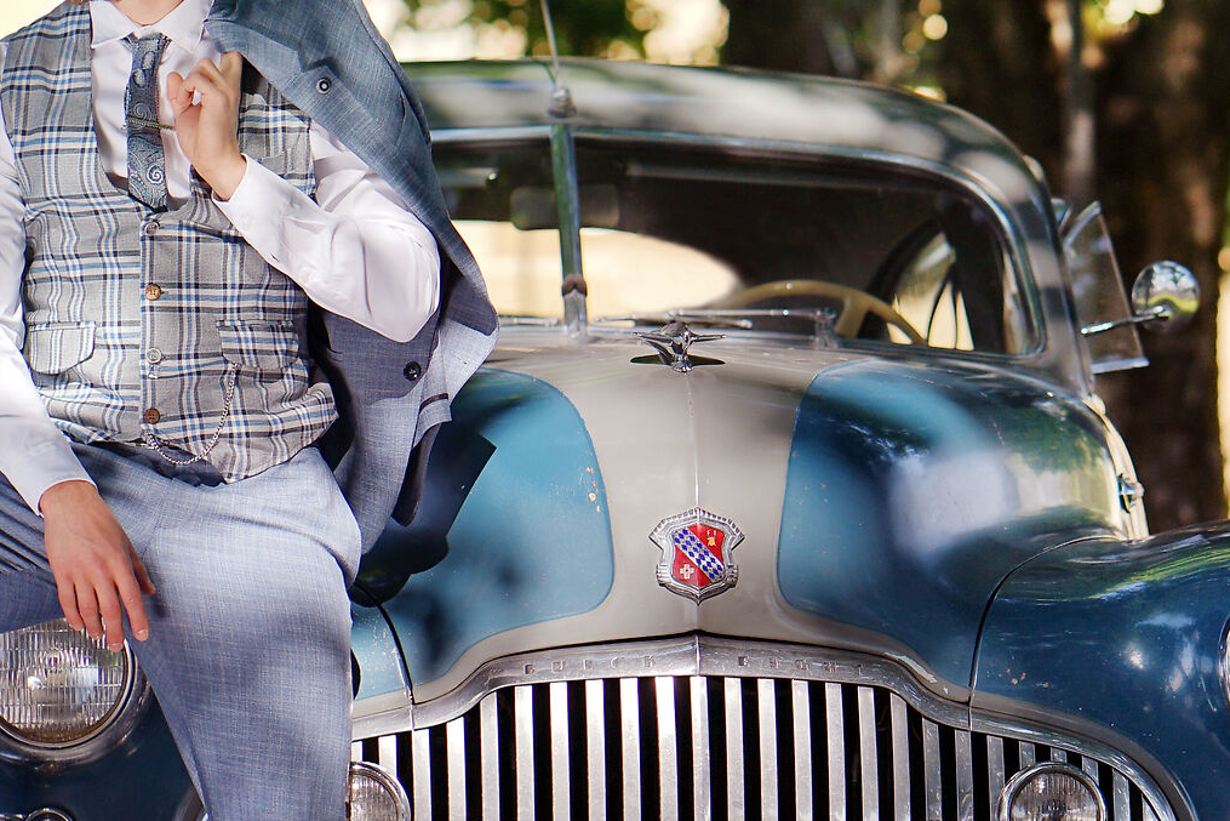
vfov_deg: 6.8
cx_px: 927
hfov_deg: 10.2
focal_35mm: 201
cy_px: 504
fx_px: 6868
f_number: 2.5
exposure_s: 1/1600
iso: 80
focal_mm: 85
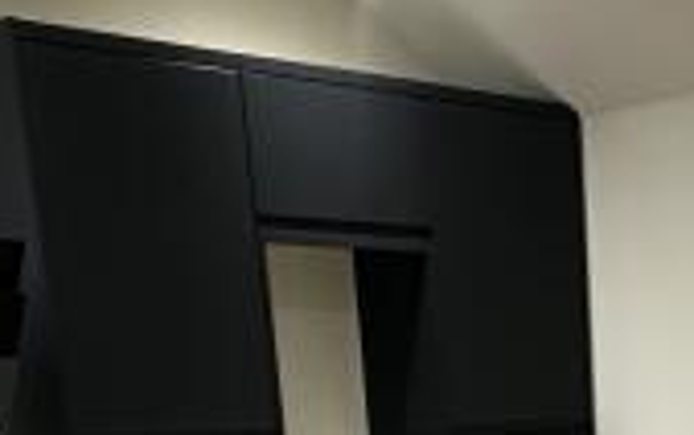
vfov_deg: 11.9
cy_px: 1030
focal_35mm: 90
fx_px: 1704
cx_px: 702
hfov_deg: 22.1
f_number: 2.2
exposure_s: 1/50
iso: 320
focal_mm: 2.22
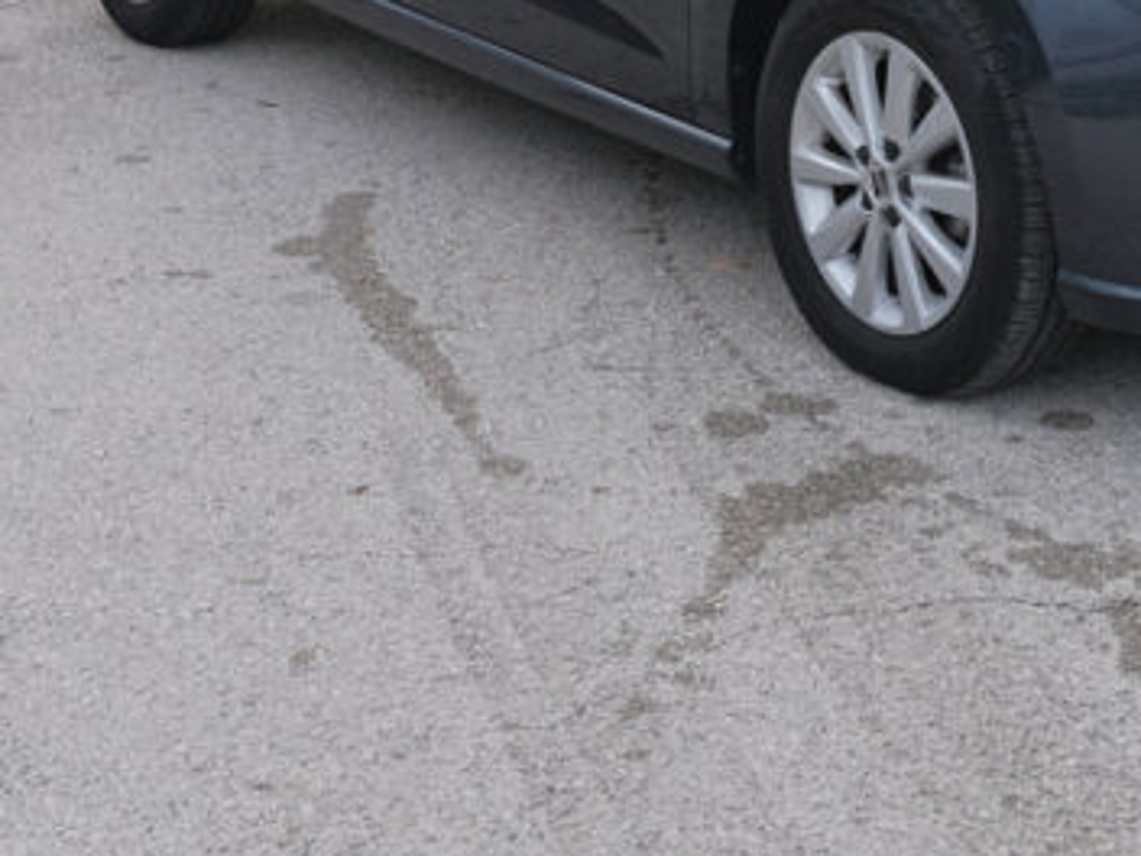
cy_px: -170
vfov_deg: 16.8
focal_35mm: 84
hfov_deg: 22.8
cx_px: 985
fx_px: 2769
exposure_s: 1/100
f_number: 9
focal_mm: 19.7
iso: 500
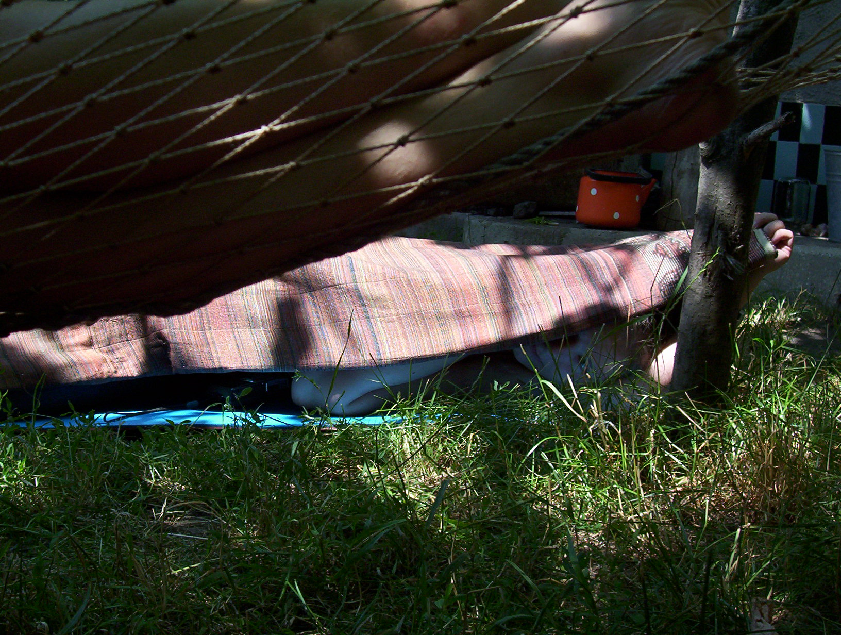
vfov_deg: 27.1
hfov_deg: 35.5
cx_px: 420
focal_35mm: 54
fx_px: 1315
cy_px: 318
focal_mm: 7.1
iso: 100
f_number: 2.97
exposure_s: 1/799
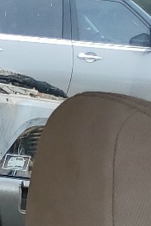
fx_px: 993
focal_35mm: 158
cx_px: -351
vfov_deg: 12.0
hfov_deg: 7.4
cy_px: 398
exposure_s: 1/2000
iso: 50
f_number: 1.5
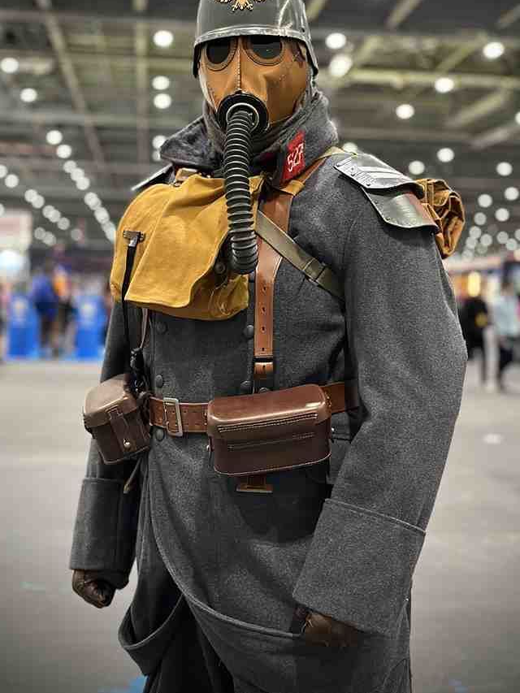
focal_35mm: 60
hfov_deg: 24.4
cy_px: 261
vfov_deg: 32.0
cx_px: 280
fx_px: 1201
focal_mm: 6.86
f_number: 1.78
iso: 640
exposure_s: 1/33
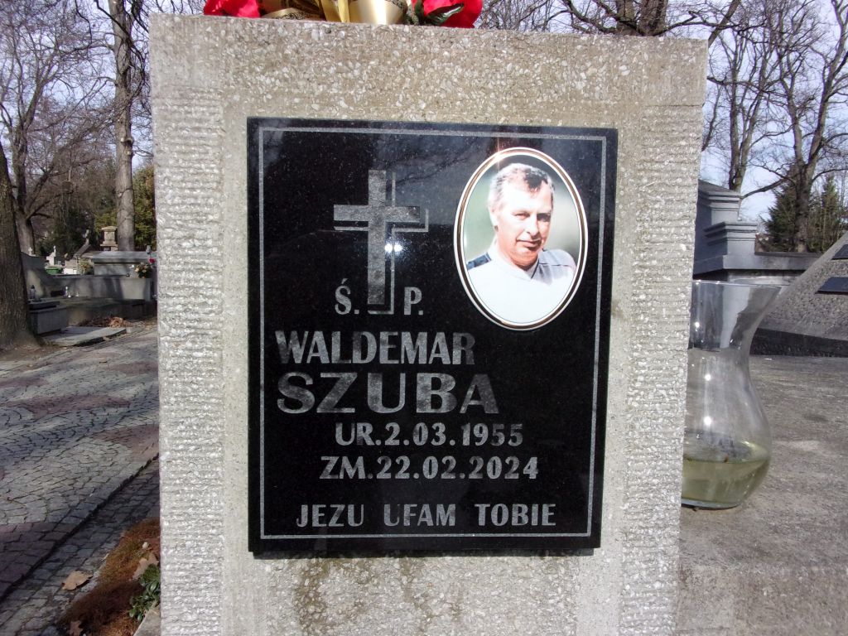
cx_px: 424
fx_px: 686
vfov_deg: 49.7
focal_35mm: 28
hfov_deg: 63.4
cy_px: 318
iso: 200
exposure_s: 1/180
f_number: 10.8
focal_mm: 5.1
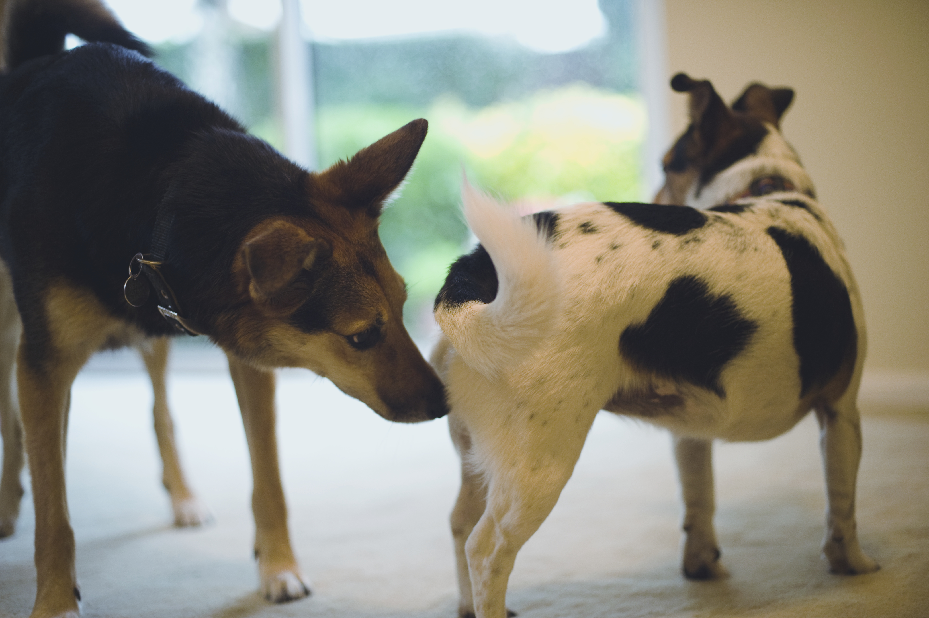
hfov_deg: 39.6
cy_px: 309
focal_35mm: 50
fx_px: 1289
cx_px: 464
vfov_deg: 27.0
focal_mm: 50
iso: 1600
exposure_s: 1/320
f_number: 1.8
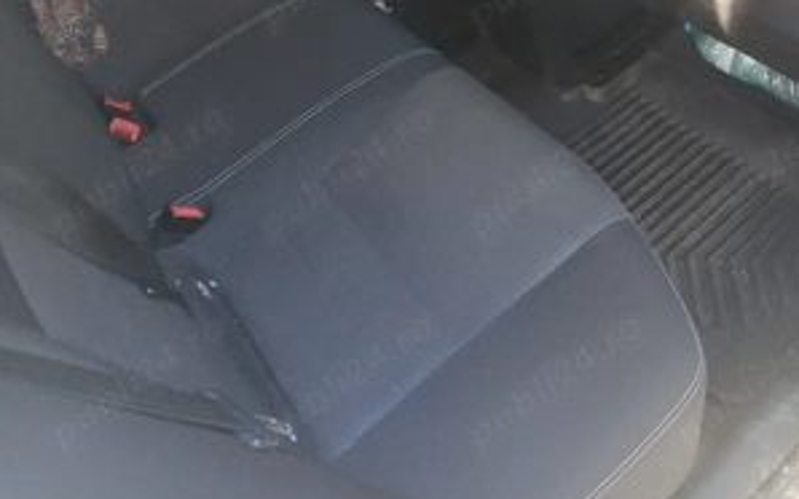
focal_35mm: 37
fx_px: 805
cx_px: 400
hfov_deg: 52.8
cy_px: -5
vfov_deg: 31.7
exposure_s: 1/33.3
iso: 200
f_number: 1.8
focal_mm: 3.98
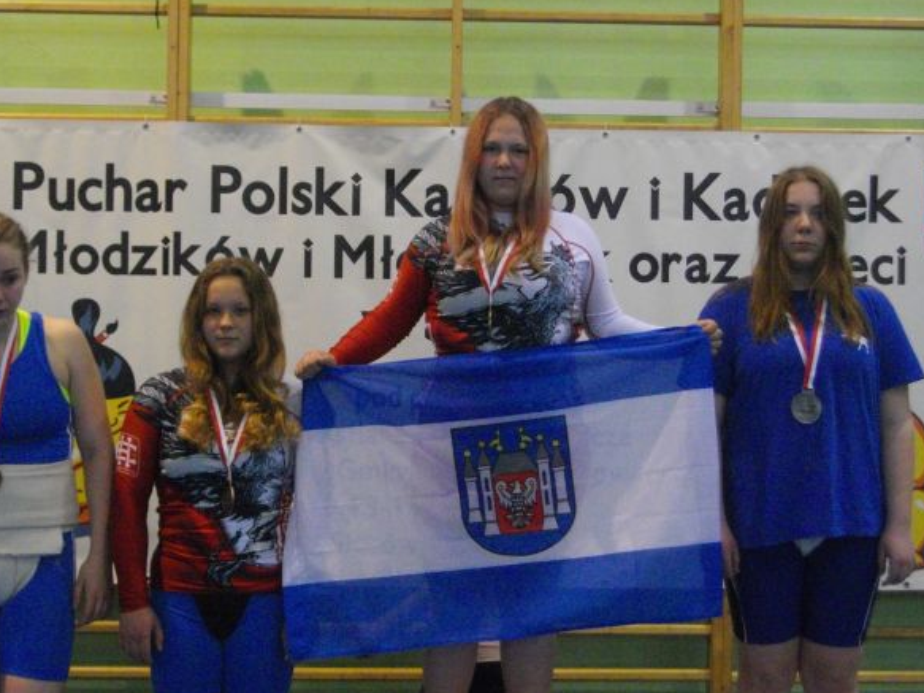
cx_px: 449
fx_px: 1788
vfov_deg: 21.9
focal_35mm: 67
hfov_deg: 29.0
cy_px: 363
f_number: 4.1
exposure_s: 1/80
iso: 693
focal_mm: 11
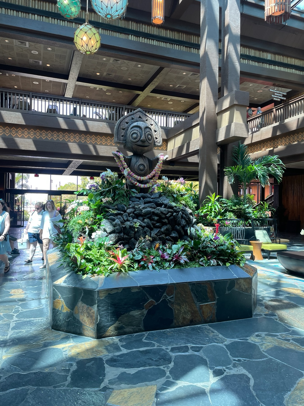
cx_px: 152
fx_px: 304
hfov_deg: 53.1
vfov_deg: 67.3
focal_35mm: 26
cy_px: 203
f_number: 1.6
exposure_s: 1/120
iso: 64
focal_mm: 4.2
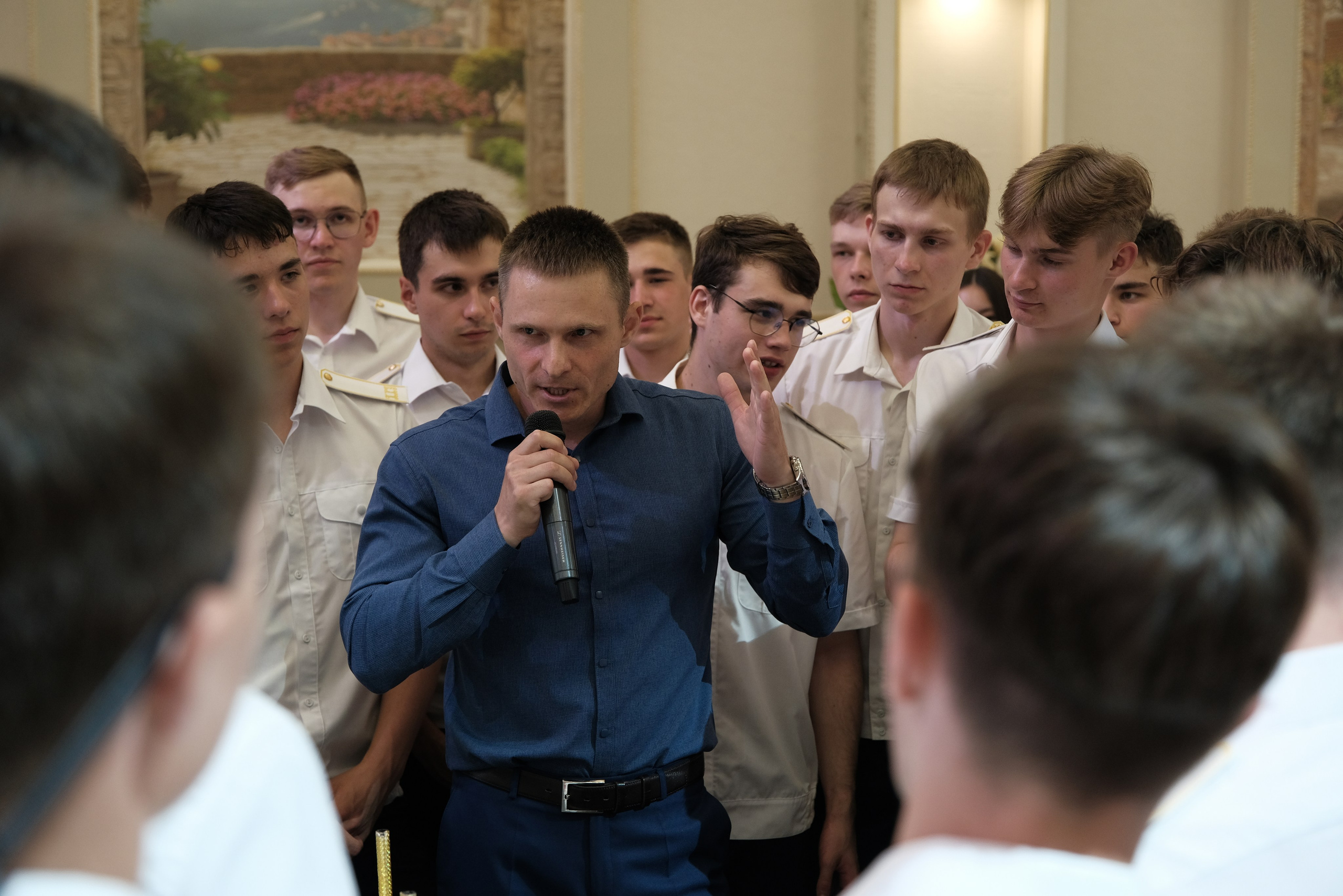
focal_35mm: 57
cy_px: 448
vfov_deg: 23.8
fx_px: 2126
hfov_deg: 35.1
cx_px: 672
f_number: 2.8
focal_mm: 37.9
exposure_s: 1/100
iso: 640
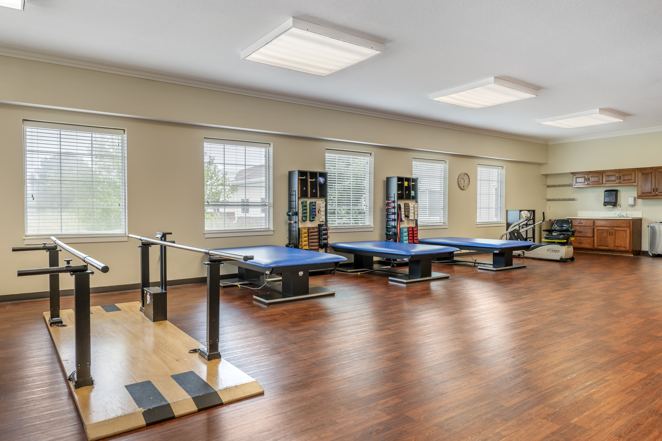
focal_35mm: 24
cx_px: 331
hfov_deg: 73.8
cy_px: 220
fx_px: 441
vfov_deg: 53.1
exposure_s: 1/125
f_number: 10
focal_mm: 24
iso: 400
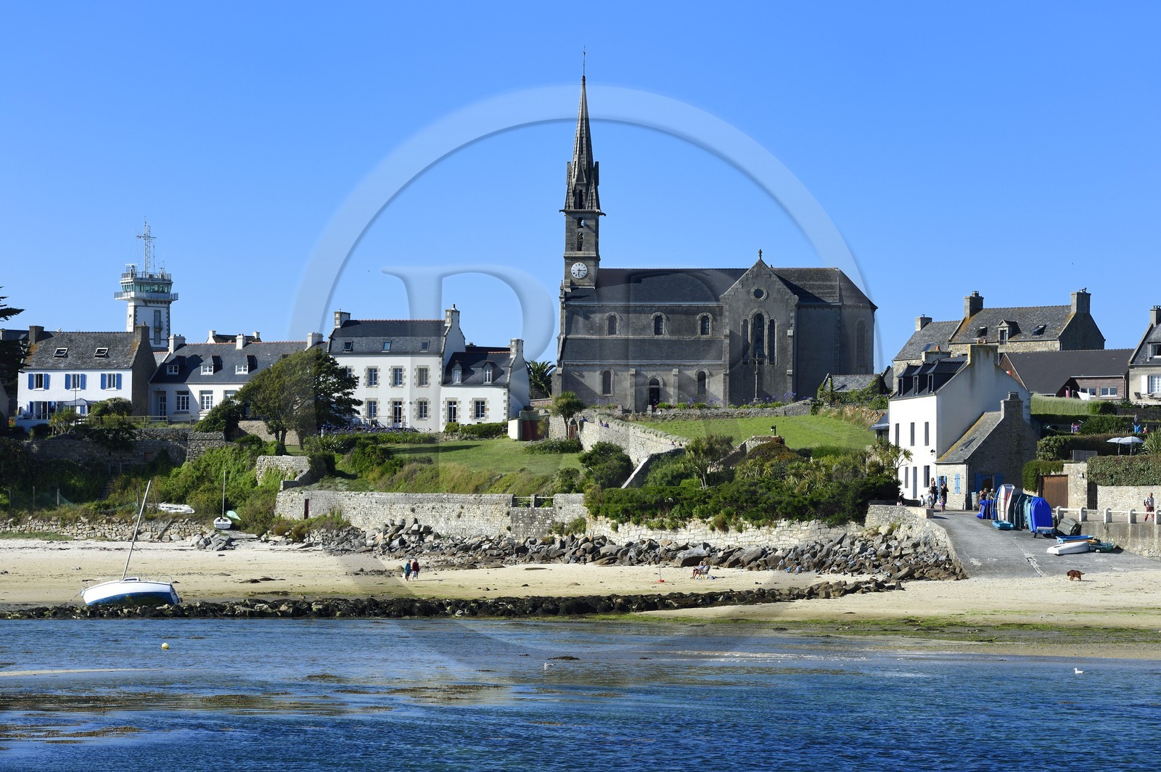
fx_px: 4028
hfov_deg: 16.4
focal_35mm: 125
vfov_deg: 10.9
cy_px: 386
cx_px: 580
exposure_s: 1/320
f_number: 11
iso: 200
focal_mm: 125
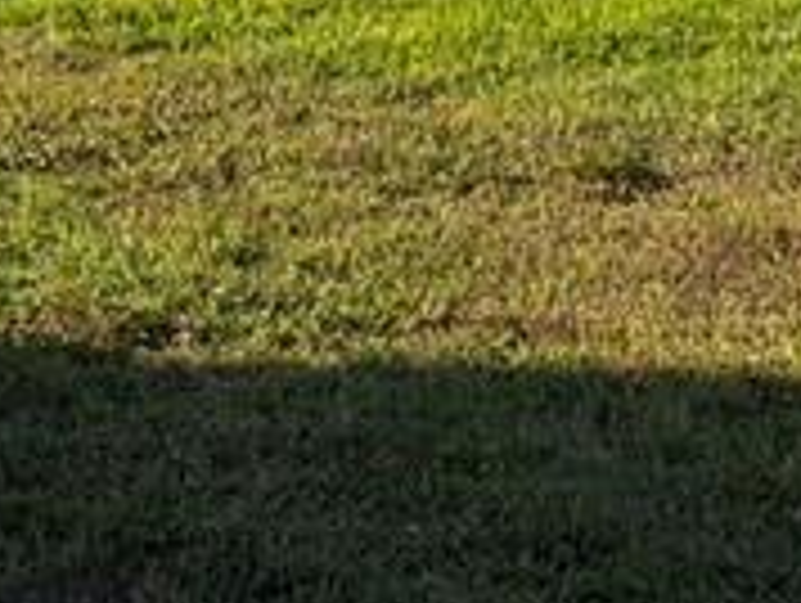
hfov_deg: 7.2
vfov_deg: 5.2
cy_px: -873
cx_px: 648
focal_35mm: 276
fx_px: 6395
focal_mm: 6.76
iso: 64
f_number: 1.78
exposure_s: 1/4098
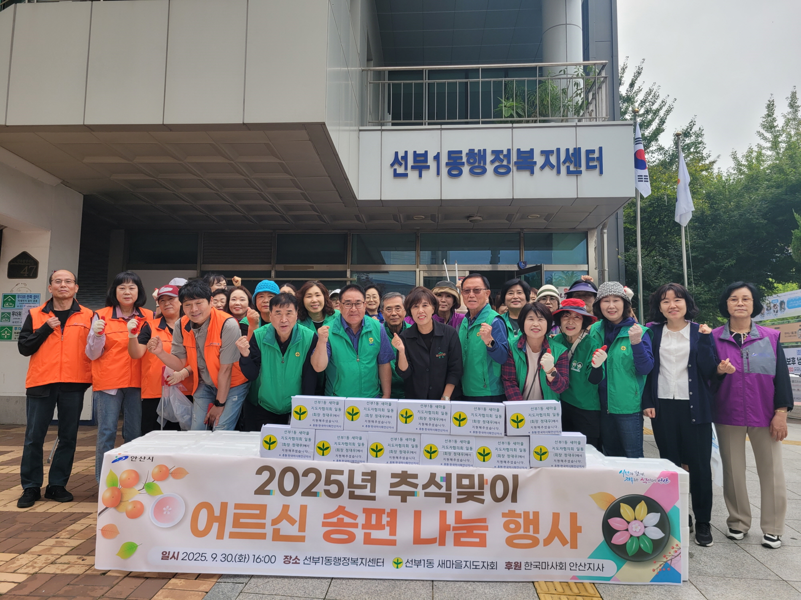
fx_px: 602
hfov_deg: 67.3
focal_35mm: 26
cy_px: 300
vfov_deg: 53.1
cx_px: 400
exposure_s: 1/801
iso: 40
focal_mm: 5.4
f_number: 1.8
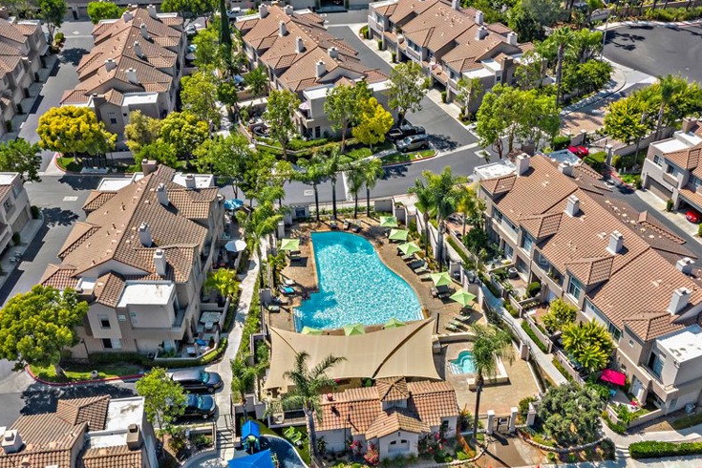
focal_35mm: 39
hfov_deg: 49.6
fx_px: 760
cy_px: 262
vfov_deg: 34.2
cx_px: 358
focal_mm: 10.26
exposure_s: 1/320
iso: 100
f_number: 11
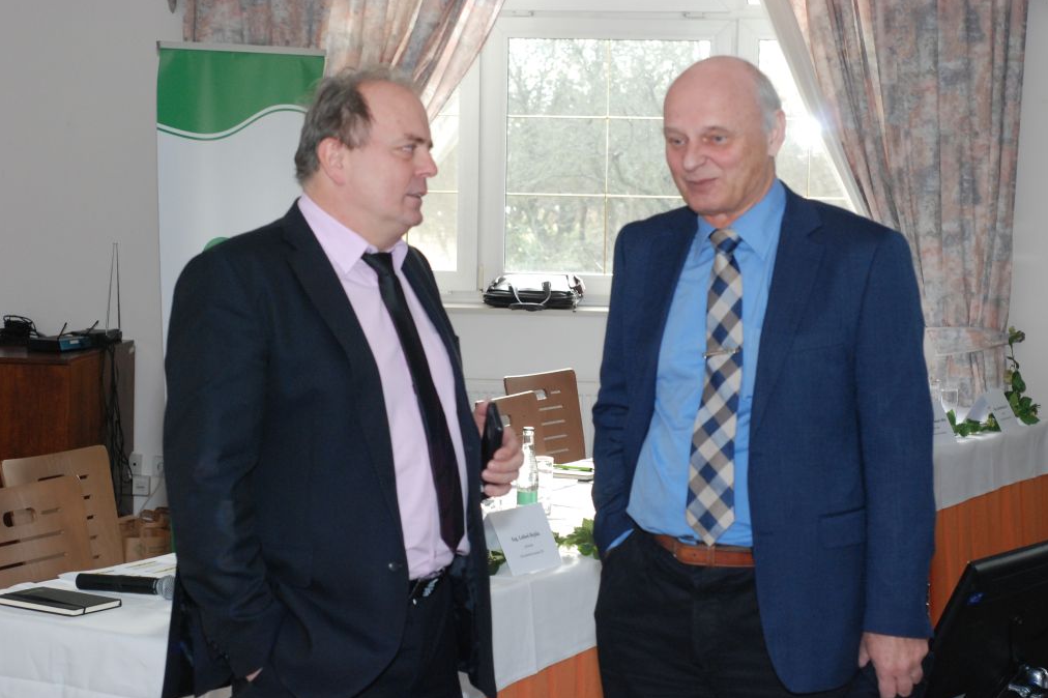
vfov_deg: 17.9
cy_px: 351
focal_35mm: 76
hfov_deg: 26.7
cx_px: 528
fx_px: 2212
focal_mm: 50
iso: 800
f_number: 7.1
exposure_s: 1/100
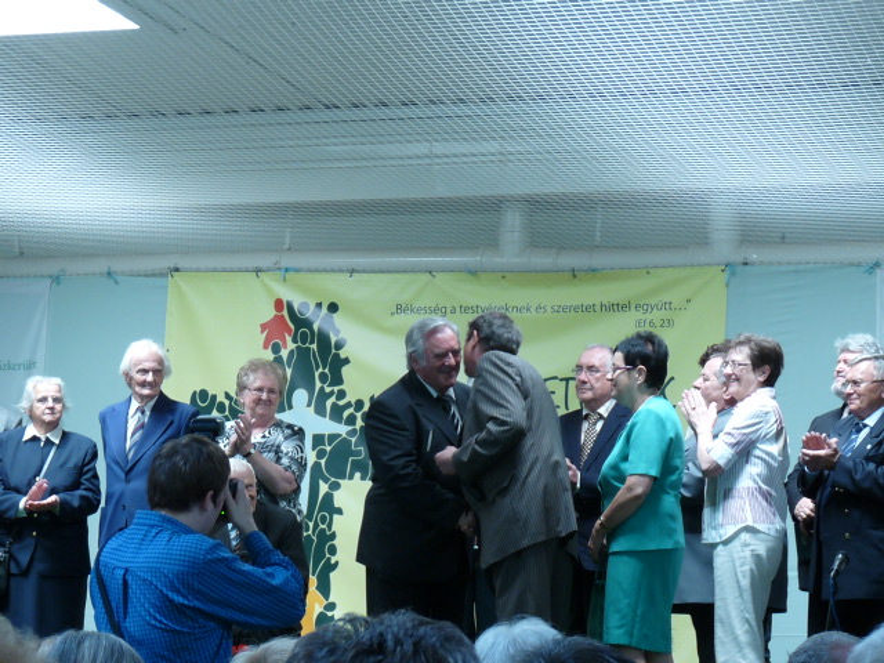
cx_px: 442
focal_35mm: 128
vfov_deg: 11.6
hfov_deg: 15.4
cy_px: 332
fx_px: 3269
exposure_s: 1/40
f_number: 3.4
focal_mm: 12.8
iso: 125
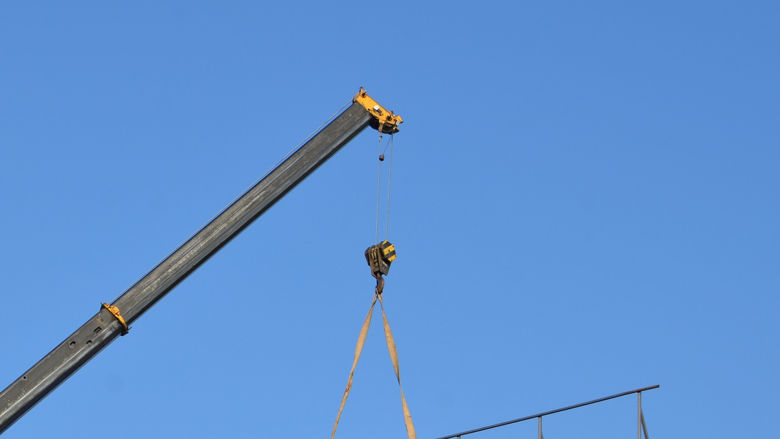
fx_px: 2585
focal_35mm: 125
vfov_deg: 9.6
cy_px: 410
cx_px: 242
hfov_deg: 17.1
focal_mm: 50
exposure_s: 1/250
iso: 125
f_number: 8
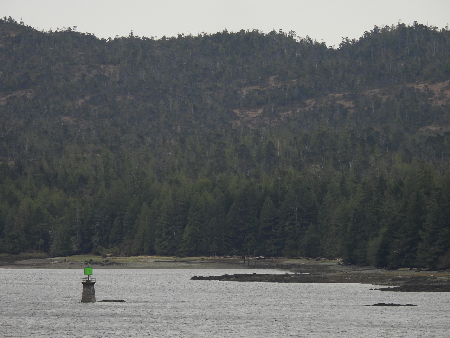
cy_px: 169
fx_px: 7800
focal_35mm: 600
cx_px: 225
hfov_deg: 3.3
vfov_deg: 2.5
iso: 160
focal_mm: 107
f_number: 5
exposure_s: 1/250
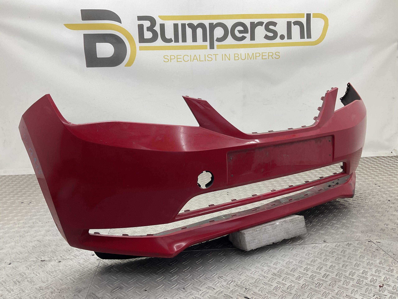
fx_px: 333
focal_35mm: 29
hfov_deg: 61.7
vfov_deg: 48.2
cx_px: 199
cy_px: 150
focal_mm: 3
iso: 32
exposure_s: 1/120
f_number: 1.8
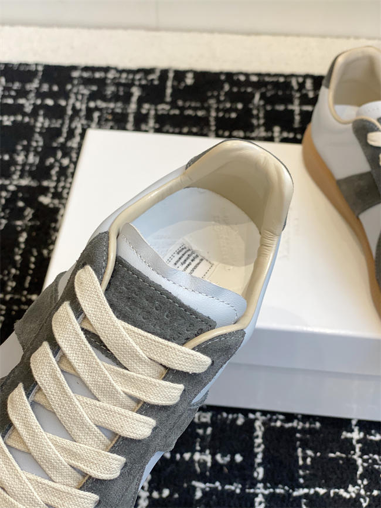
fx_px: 763
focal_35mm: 52
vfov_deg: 36.8
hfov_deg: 28.0
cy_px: 254
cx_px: 190
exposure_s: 1/122
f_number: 2
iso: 50
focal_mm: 6
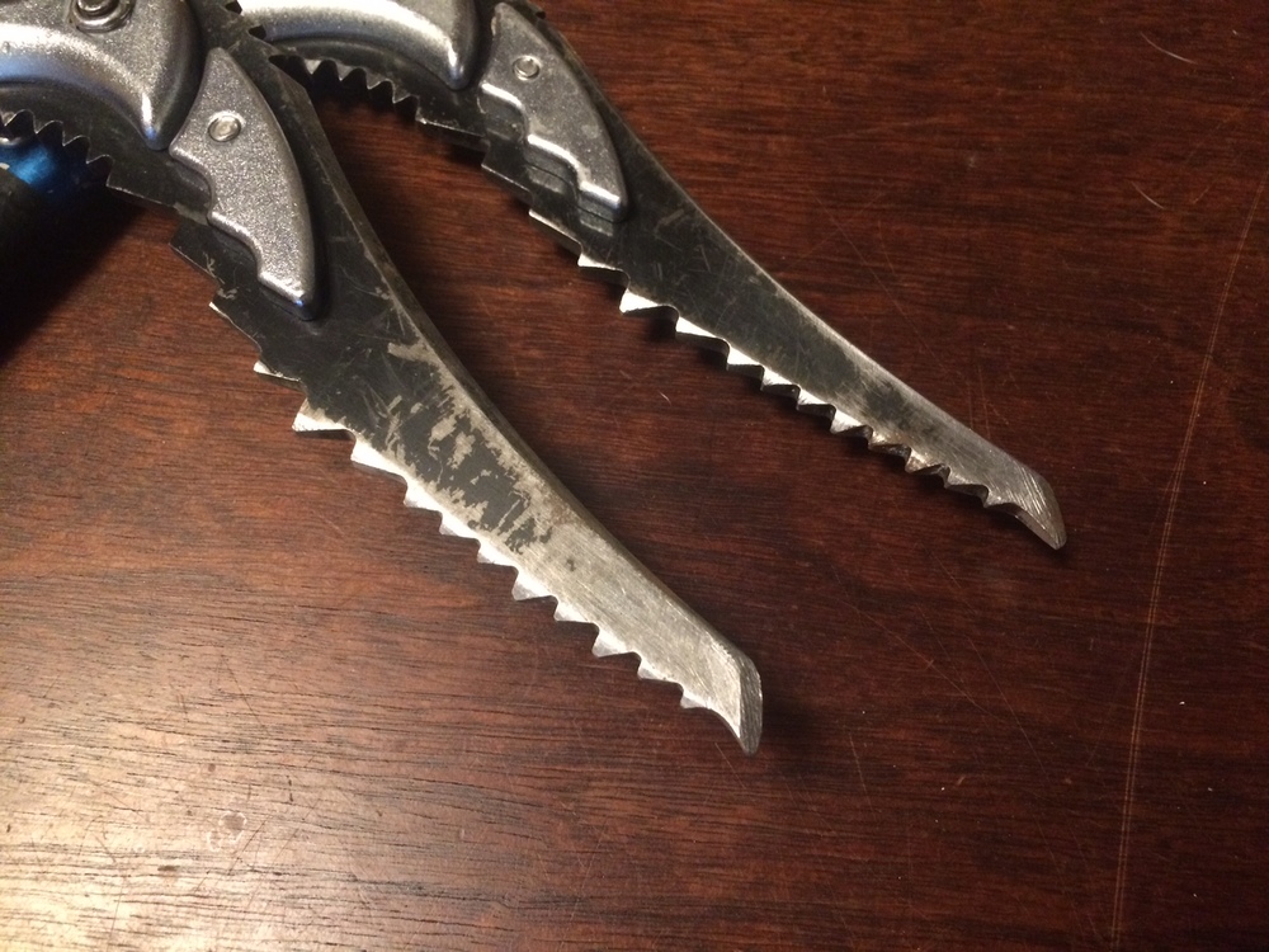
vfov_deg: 48.2
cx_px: 634
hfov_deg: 61.7
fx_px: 1063
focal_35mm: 29
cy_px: 476
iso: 320
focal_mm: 4.15
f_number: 2.2
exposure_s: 1/15
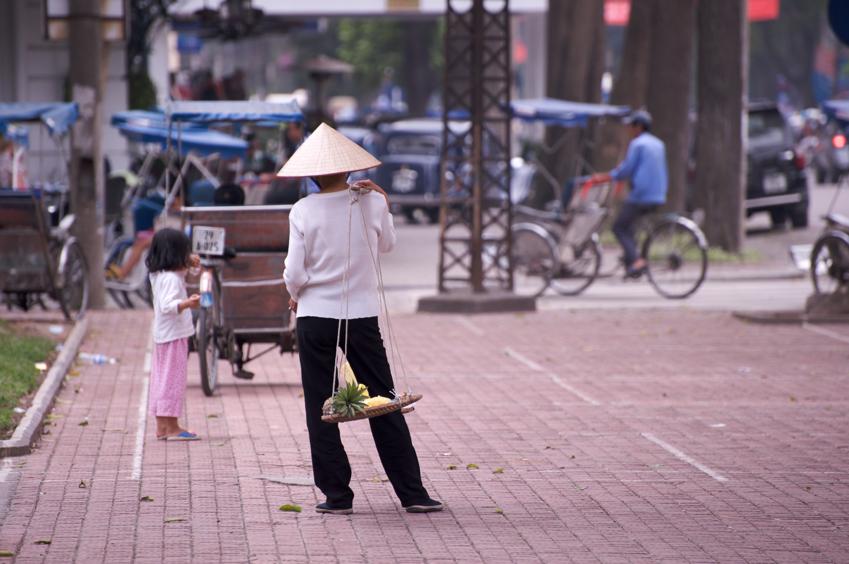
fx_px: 7067
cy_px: 282
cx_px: 424
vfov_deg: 4.6
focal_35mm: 300
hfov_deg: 6.9
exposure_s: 1/125
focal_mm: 300
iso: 800
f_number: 5.6
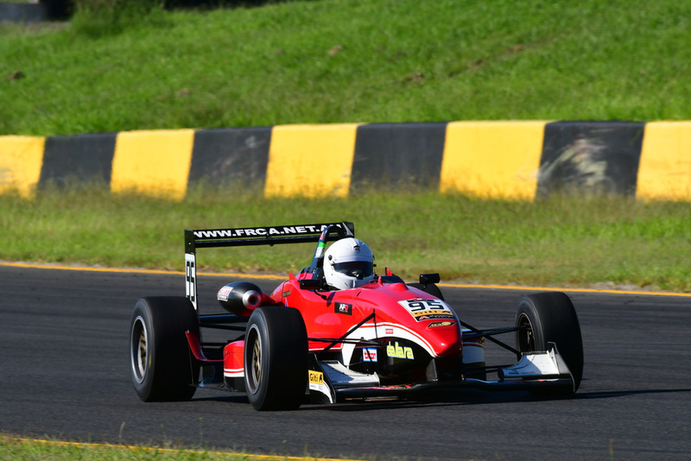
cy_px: 230
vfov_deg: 1.8
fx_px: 14400
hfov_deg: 2.7
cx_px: 346
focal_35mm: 750
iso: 500
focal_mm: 500
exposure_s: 1/640
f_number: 13
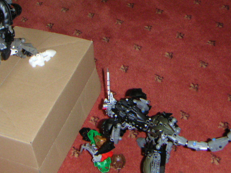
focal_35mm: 57
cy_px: 69
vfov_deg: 25.6
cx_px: 119
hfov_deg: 33.8
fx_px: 380
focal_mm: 5.1
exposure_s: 1/45
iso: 200
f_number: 2.9
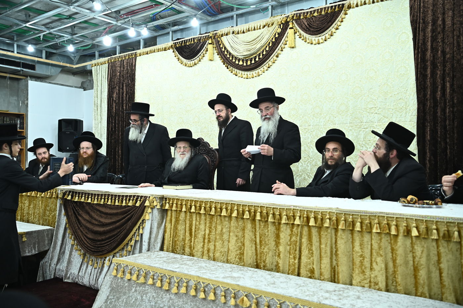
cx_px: 232
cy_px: 154
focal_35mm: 34
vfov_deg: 38.8
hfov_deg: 55.8
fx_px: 437
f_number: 4
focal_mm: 34
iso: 1000
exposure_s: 1/125
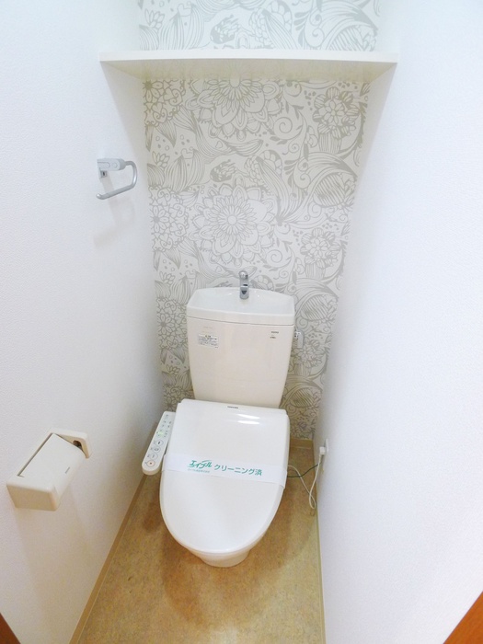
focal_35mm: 24
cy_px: 322
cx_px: 242
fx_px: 446
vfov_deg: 71.6
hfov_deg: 56.8
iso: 400
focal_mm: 5.1
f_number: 2
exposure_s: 1/60
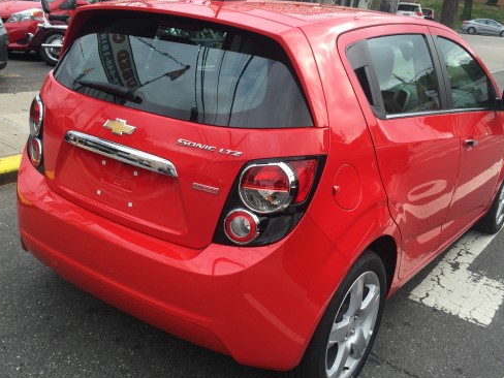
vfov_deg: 37.7
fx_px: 553
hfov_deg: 49.0
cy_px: 184
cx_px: 248
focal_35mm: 38
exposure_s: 1/183
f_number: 2.2
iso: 32
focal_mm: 4.15
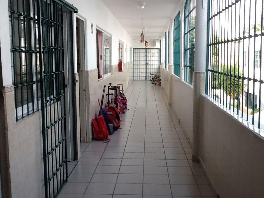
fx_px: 336
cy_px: 99
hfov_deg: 42.9
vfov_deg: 32.9
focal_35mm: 44
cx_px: 132
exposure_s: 1/167
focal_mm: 2.03
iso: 40
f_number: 2.4
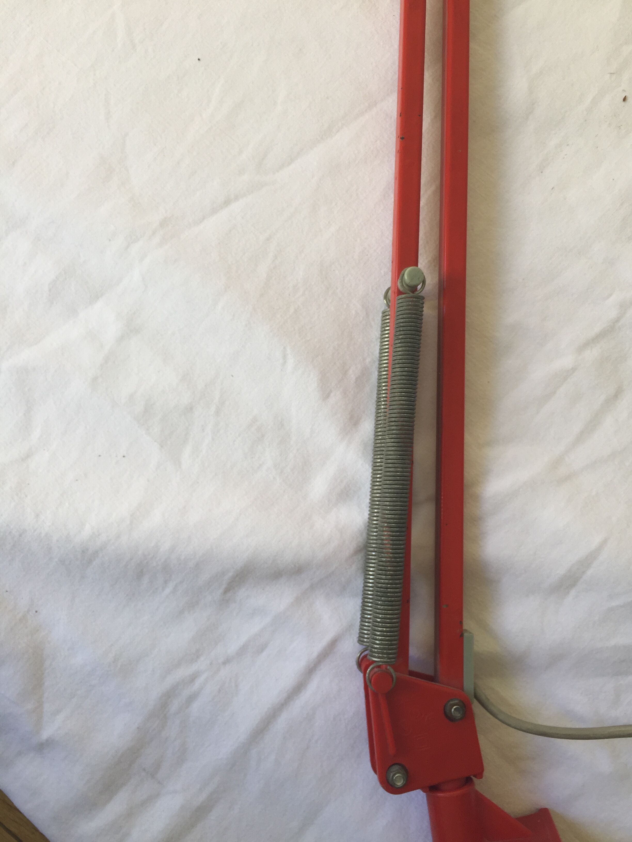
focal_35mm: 29
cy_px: 421
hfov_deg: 48.2
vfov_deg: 61.7
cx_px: 316
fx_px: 706
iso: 32
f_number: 2.2
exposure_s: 1/100
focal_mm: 4.15
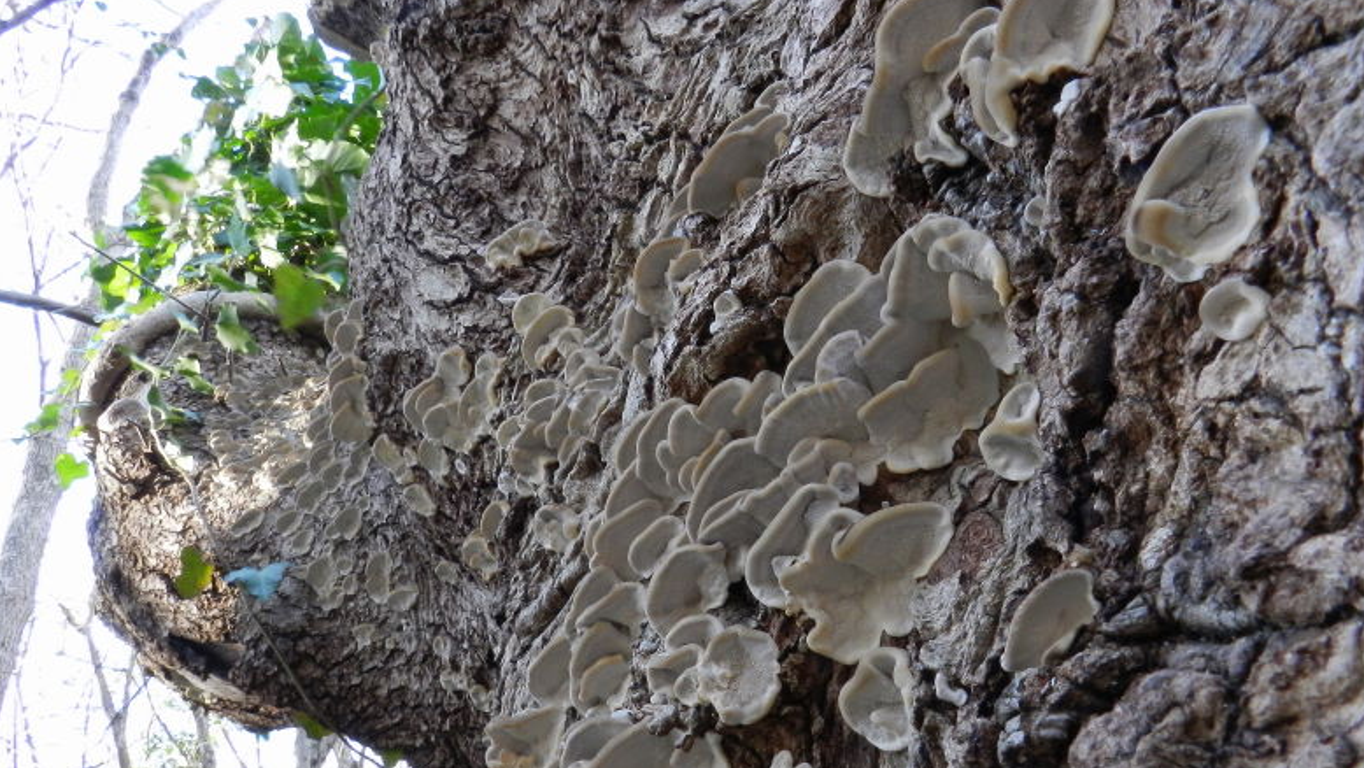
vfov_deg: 41.3
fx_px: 1013
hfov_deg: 67.9
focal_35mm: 28
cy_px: 475
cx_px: 698
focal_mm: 4.5
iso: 400
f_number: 7.1
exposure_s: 1/25
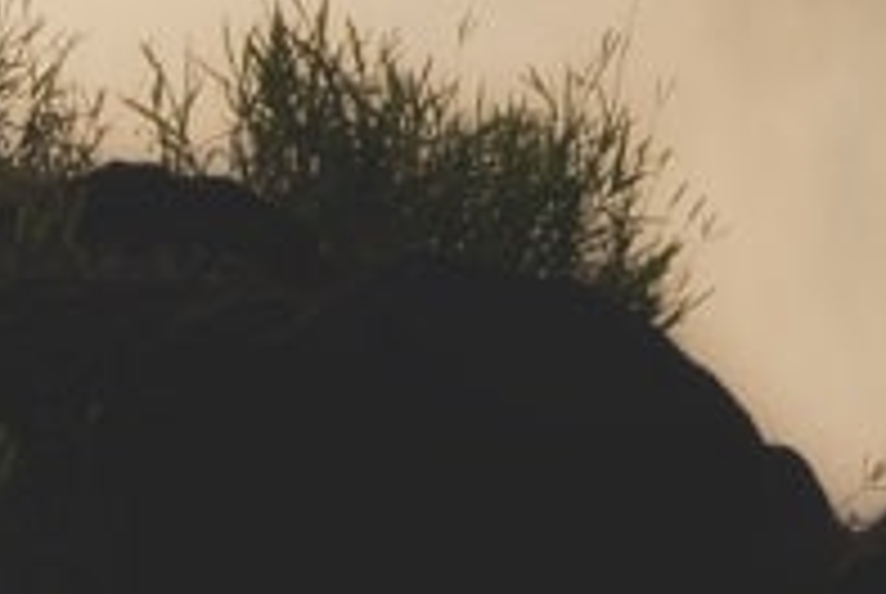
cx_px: 1057
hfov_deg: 6.7
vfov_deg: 4.5
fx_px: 7493
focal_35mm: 304
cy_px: -297
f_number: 13
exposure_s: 1/250
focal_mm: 100
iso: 100
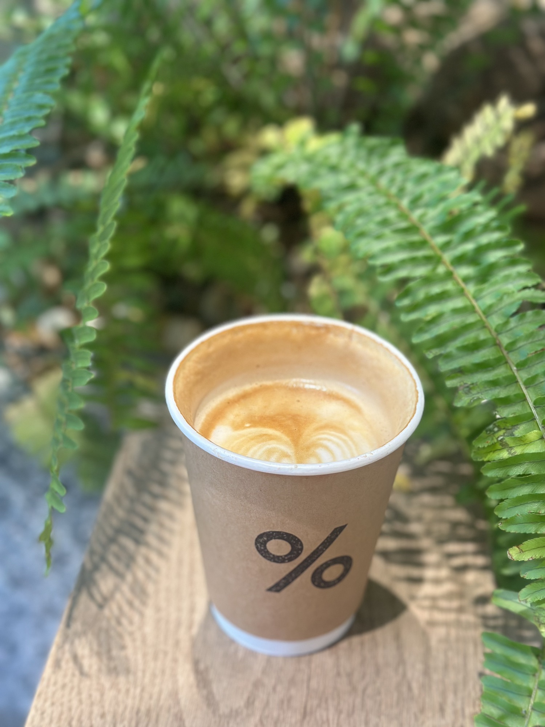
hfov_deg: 30.3
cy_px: 364
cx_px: 272
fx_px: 1008
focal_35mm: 48
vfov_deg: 39.7
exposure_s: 1/100
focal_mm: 6.86
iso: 200
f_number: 1.78
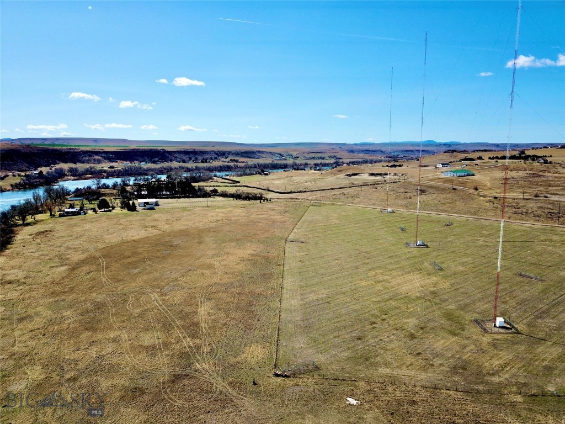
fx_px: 424
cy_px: 212
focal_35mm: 26
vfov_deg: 53.1
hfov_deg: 67.3
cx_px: 282
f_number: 2.2
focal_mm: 4.73
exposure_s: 1/2000
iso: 100
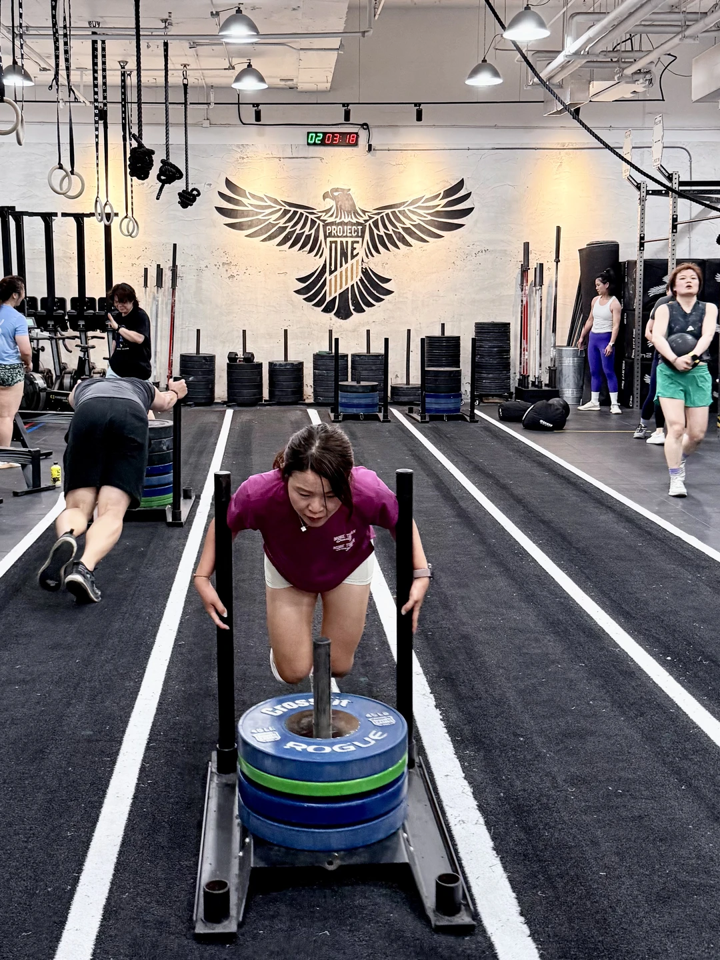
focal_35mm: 24
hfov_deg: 56.8
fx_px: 666
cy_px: 480
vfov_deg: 71.6
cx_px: 360
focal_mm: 6.76
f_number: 1.78
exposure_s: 1/100
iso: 250
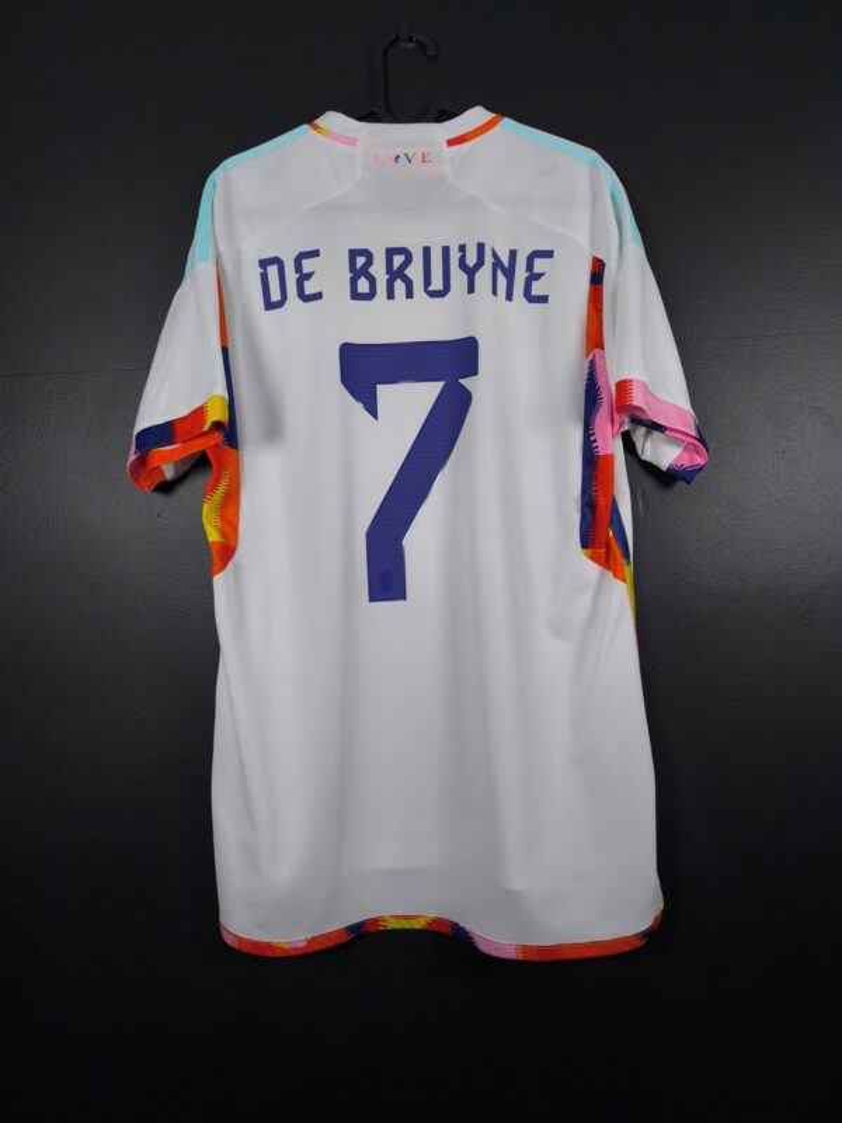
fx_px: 746
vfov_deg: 73.9
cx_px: 421
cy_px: 562
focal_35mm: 23
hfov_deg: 58.9
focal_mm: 6.57
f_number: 1.6
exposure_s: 1/160
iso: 400
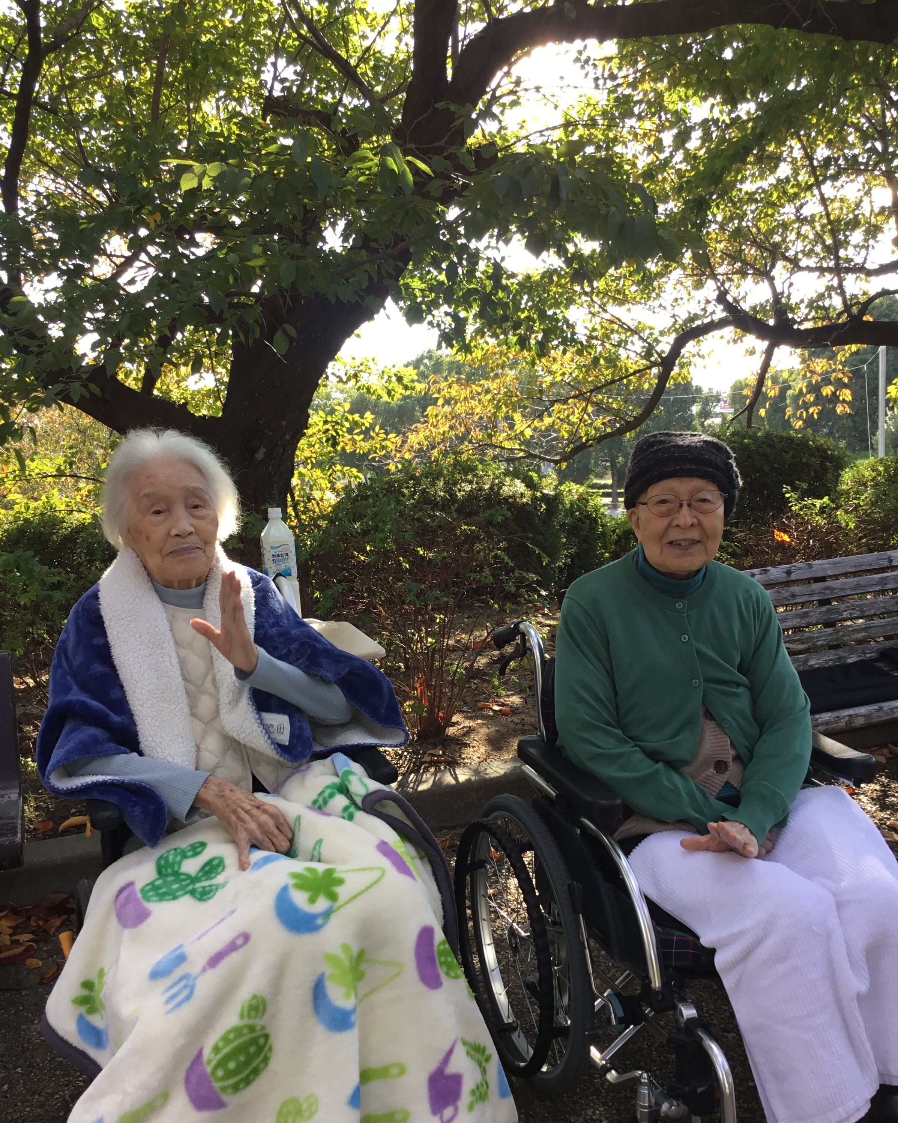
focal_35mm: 33
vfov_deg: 54.2
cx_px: 446
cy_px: 581
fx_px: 1096
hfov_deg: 44.5
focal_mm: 3.3
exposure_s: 1/162
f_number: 2.4
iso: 25
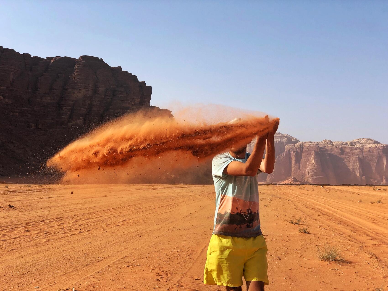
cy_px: 146
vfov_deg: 28.0
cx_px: 194
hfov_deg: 36.8
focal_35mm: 52
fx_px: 583
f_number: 2.4
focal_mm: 6
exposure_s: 1/1143
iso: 16
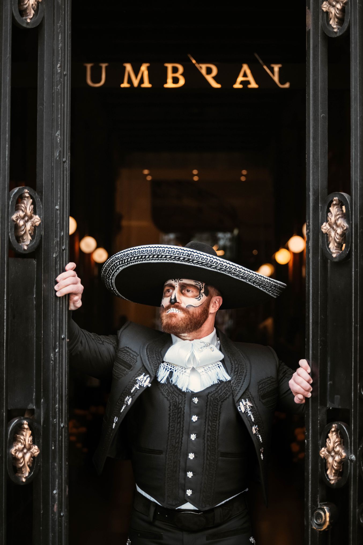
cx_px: 182
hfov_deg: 16.1
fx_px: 1286
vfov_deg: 23.9
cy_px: 272
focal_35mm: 85
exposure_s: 1/250
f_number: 4.5
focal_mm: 85
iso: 1250
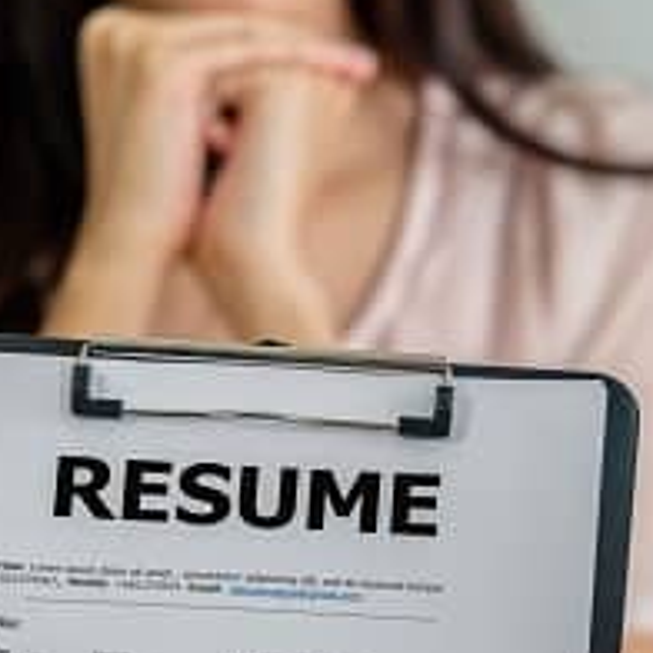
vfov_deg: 3.4
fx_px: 11098
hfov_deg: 3.4
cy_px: 463
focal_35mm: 520
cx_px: 550
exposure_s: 1/125
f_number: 4
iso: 250
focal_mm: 200
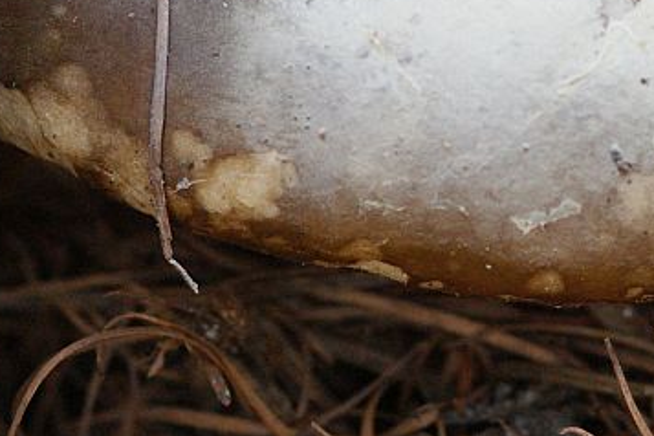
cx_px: 562
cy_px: -5
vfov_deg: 3.5
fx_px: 7216
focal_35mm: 397
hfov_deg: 5.2
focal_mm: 105
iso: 400
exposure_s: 1/160
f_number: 5.6
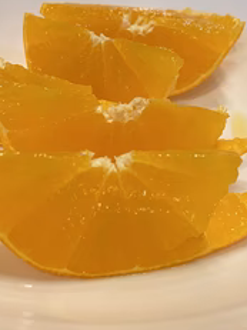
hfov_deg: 32.2
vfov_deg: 42.0
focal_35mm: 45
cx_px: 123
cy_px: 144
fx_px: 429
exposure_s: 1/50
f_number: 1.8
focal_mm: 4.25
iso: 100
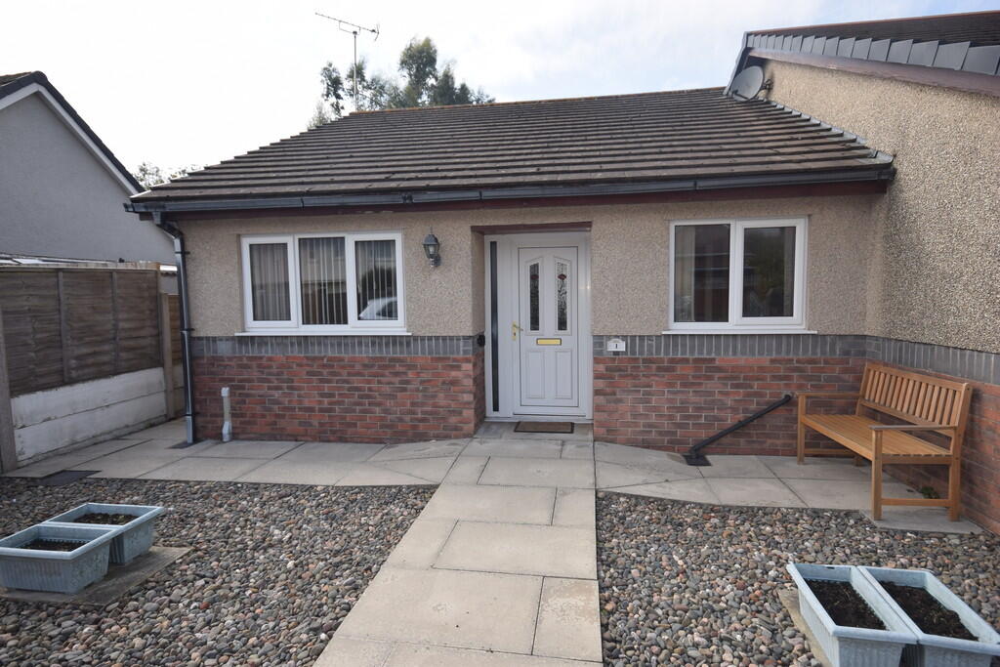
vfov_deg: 63.2
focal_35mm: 20
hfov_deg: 85.4
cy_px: 334
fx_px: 542
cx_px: 500
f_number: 8
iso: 100
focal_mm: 13
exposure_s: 1/200
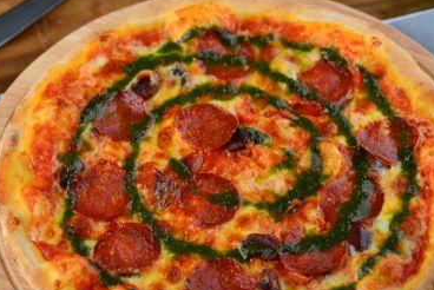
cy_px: 205
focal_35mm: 200
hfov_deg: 10.3
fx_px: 2413
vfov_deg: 6.9
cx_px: 210
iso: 79
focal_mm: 105
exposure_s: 1/160
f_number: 4
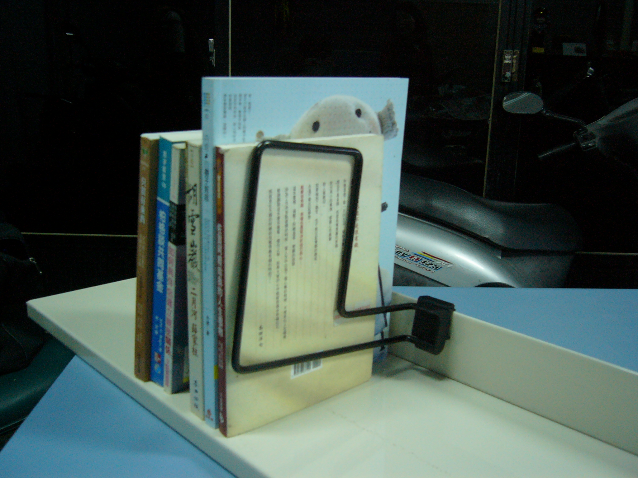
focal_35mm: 35
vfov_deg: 40.7
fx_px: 645
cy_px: 239
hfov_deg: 52.6
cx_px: 319
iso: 200
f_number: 2.8
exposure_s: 1/15
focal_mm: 5.8
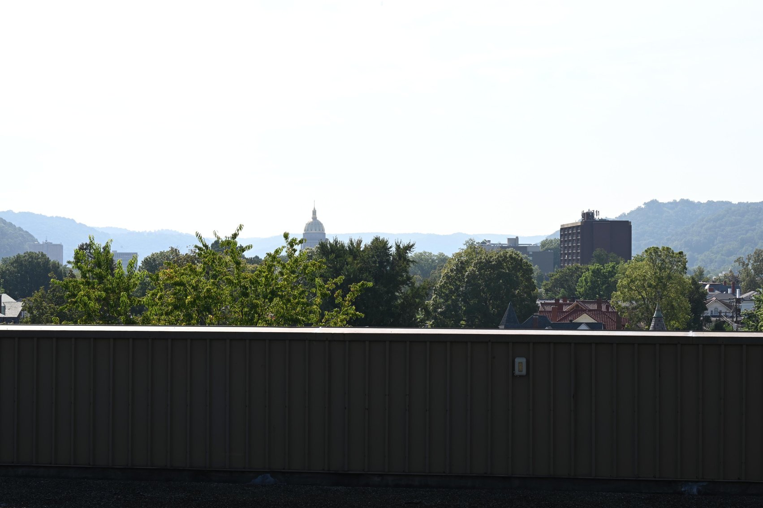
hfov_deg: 28.8
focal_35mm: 70
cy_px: 254
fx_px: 1483
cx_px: 382
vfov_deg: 19.5
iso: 64
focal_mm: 70
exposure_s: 1/20
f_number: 22
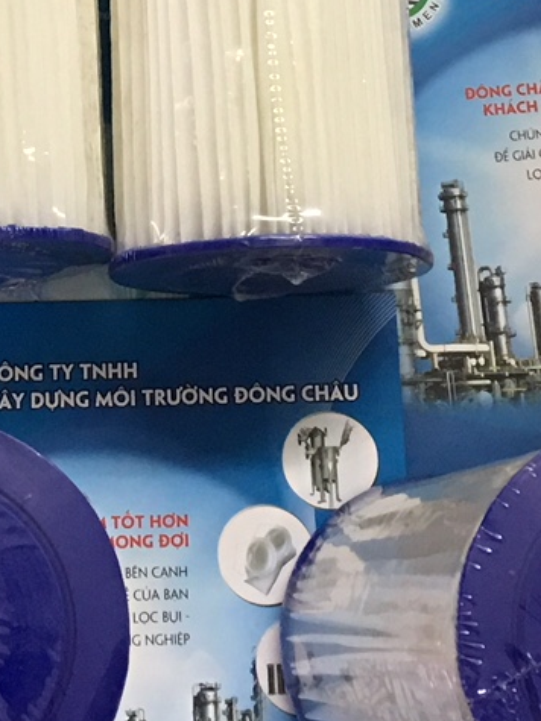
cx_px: 103
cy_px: -106
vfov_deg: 15.5
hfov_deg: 12.0
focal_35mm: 123
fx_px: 2564
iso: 80
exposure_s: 1/17
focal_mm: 4.15
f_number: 2.2
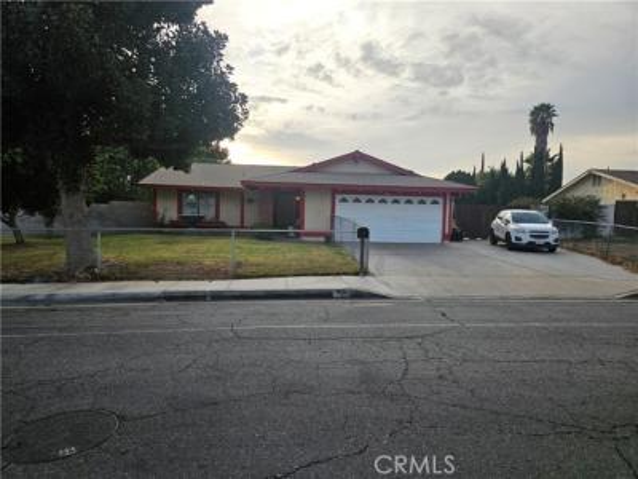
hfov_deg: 73.9
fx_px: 424
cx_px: 319
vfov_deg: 58.9
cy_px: 240
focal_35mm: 23
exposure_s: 1/1205
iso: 40
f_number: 1.8
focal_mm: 5.4
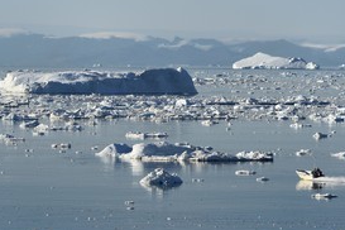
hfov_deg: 4.8
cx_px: 177
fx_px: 4121
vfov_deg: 3.2
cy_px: 142
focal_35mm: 430
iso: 200
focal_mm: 280
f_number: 9
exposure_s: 1/640
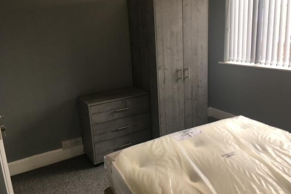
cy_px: 92
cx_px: 148
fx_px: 251
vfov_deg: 42.3
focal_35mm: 31
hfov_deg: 60.3
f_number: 2.2
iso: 25
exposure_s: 1/50
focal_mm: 4.15
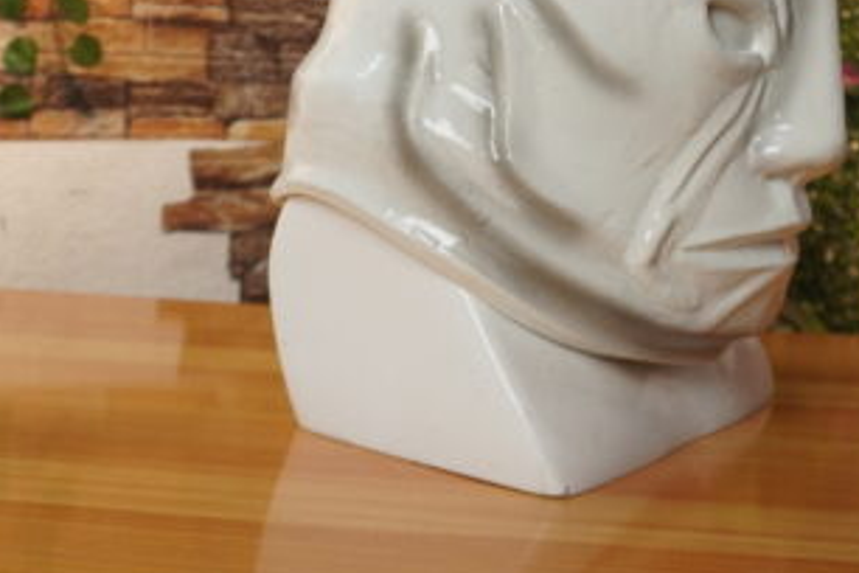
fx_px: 1121
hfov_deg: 41.4
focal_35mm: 47
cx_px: 570
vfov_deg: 27.3
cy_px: 28
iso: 320
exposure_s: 1/125
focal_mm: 16
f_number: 3.5
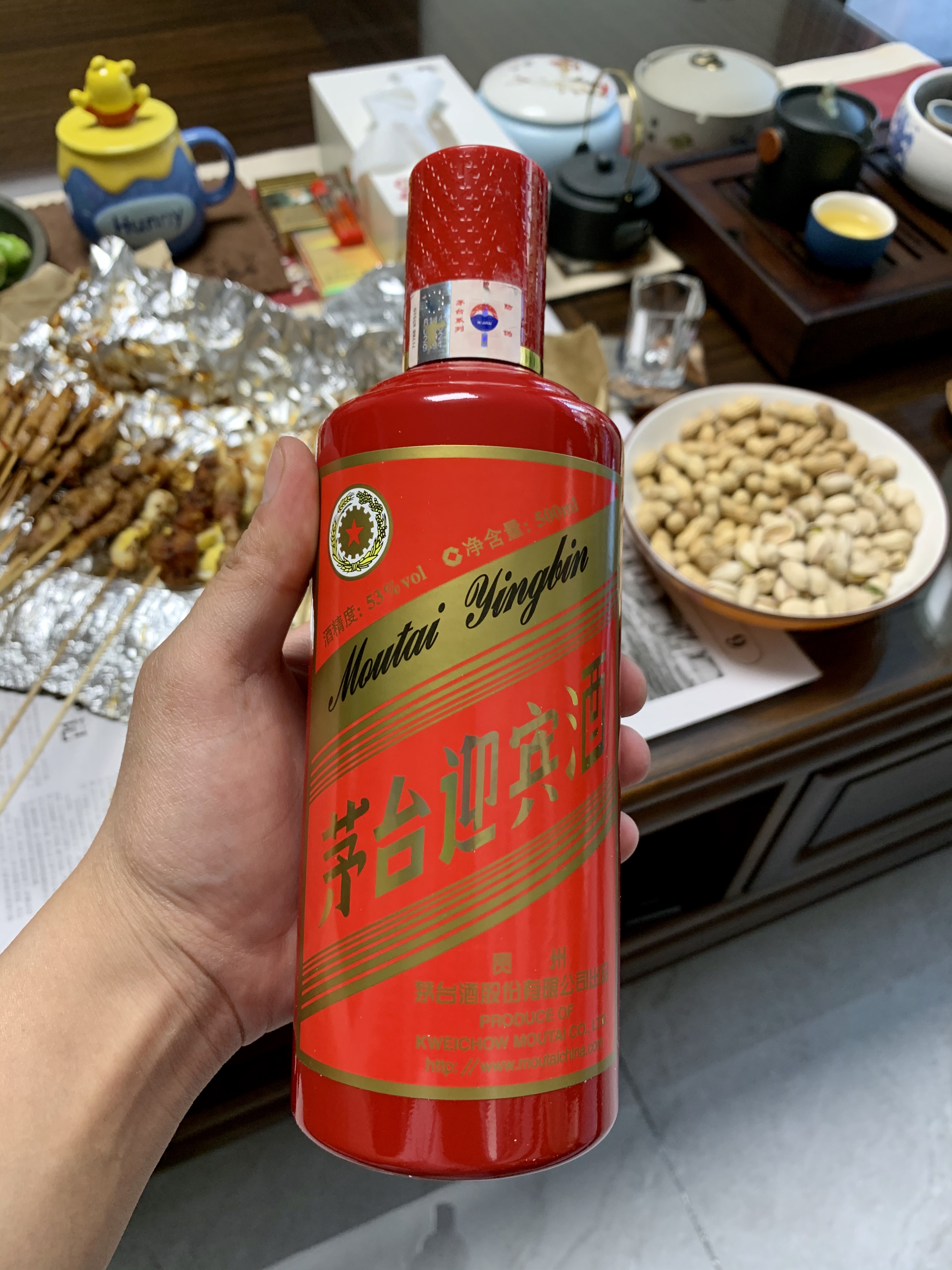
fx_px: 953
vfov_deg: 67.3
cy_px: 635
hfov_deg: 53.1
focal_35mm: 26
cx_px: 476
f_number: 1.8
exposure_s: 1/60
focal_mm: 4.25
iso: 100
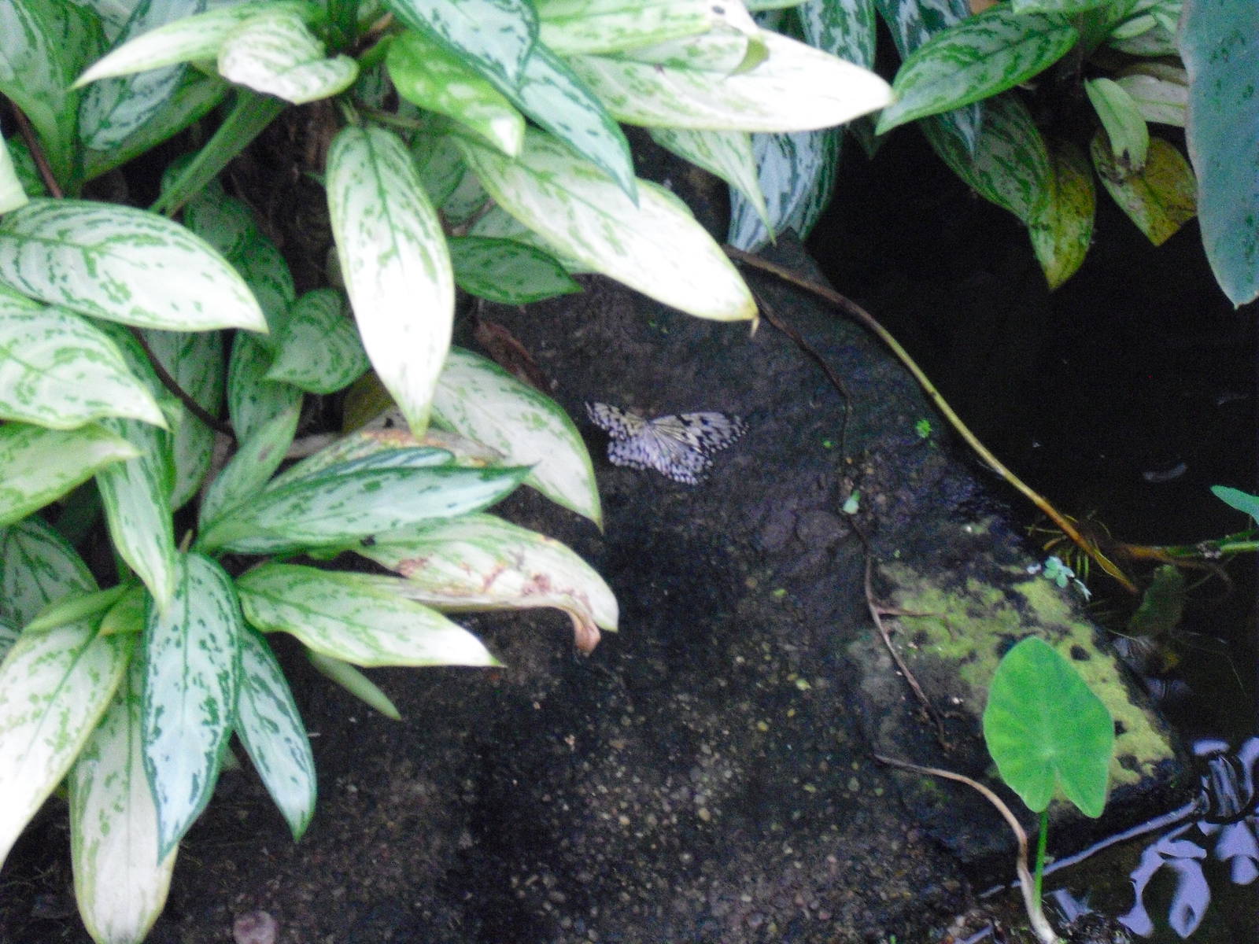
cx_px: 630
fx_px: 3892
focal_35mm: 107
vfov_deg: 13.8
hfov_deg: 18.4
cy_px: 472
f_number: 5.6
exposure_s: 1/100
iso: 800
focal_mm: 18.9
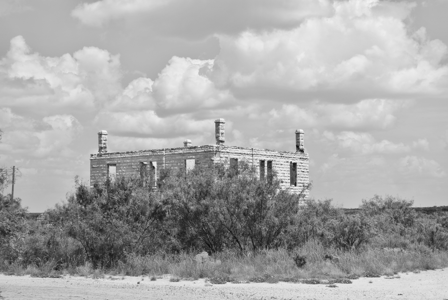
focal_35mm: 65
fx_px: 810
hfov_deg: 30.9
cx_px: 224
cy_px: 150
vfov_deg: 21.0
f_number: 5
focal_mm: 24.2
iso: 100
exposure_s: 1/500
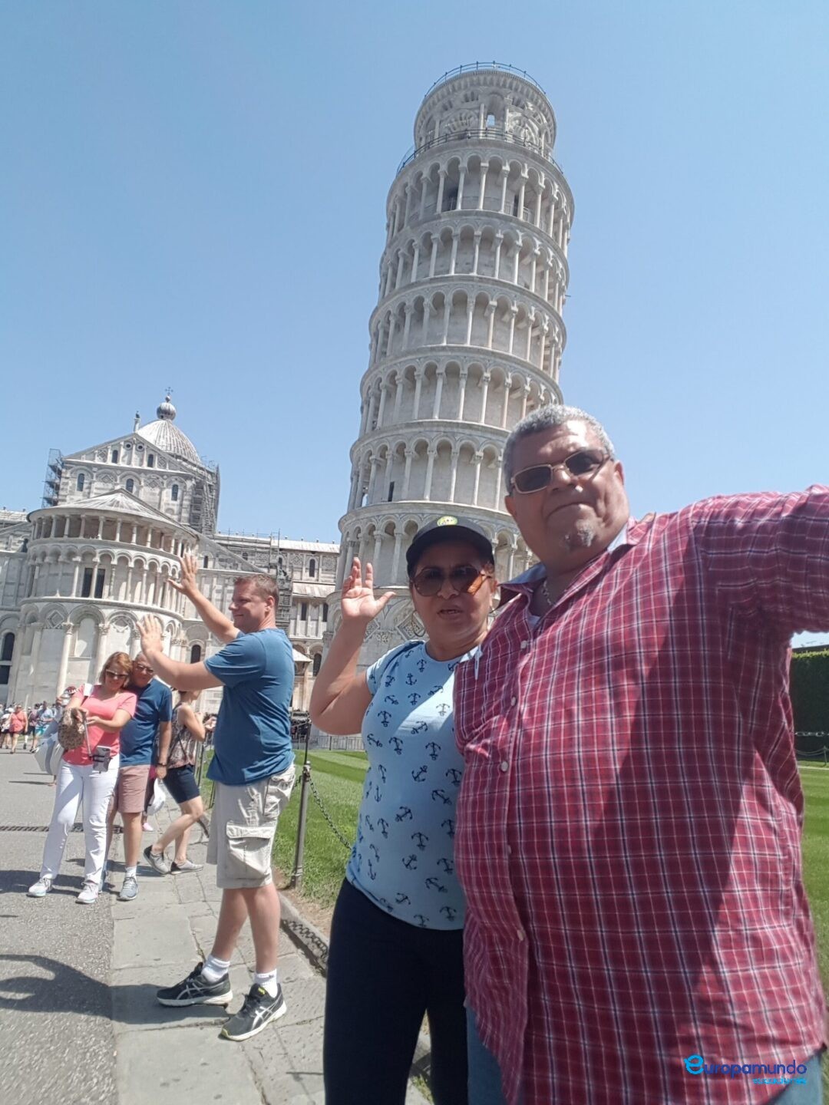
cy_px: 552
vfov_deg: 79.0
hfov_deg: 63.4
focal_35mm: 21
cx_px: 414
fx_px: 671
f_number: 1.7
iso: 50
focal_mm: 2.1
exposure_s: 1/1664
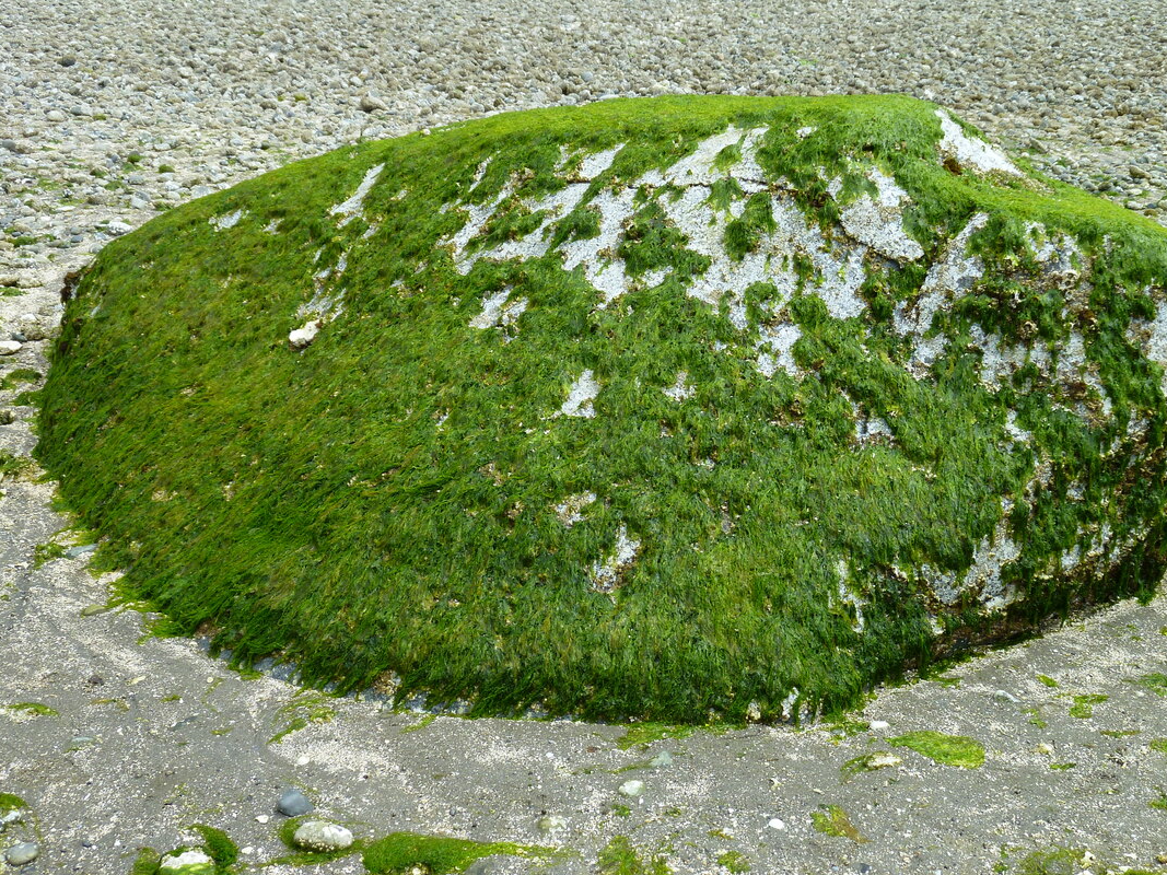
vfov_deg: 34.3
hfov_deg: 44.7
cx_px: 663
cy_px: 411
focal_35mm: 42
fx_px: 1416
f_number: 3.8
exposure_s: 1/250
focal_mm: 6.3
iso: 80
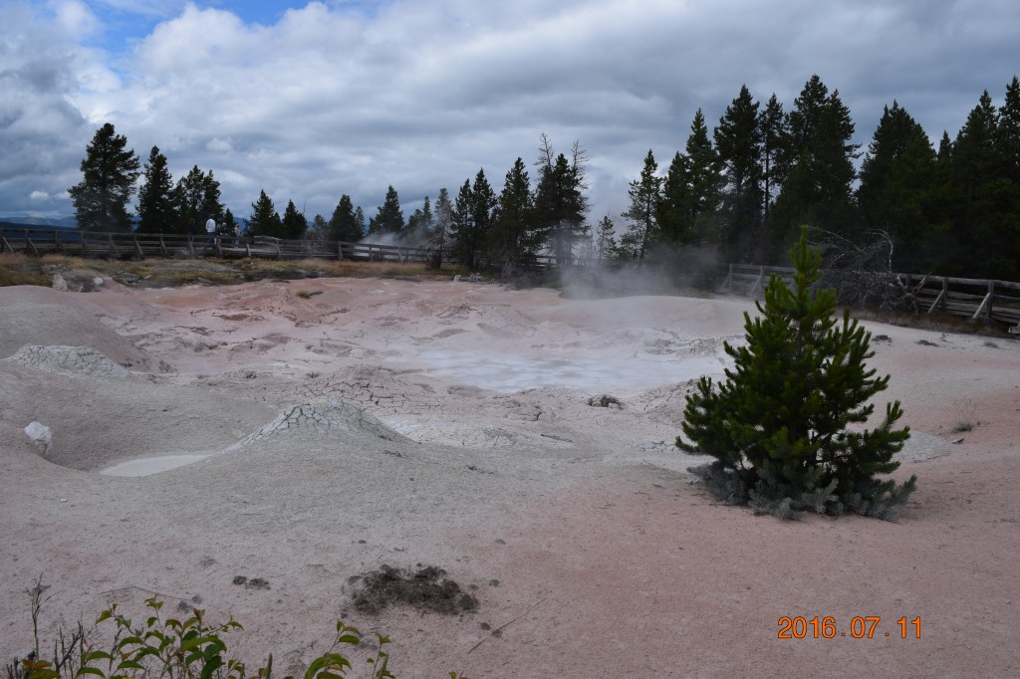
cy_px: 340
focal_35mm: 27
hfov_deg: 67.4
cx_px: 510
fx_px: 765
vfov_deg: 47.9
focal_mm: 18
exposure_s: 1/400
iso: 200
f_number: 10
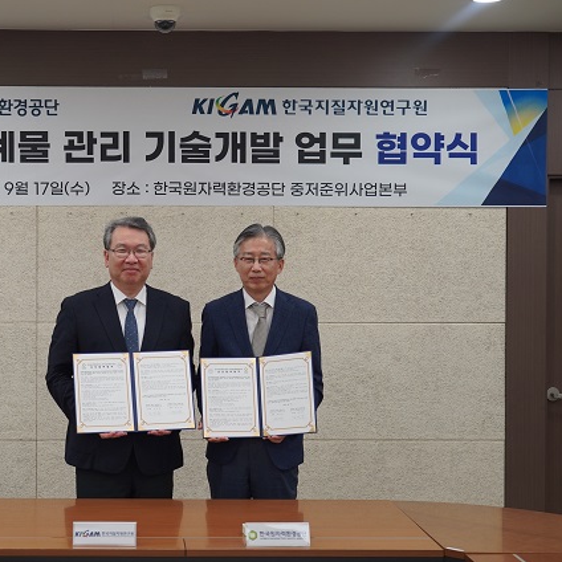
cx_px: 152
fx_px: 1084
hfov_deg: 28.7
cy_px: 281
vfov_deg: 29.1
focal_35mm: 59
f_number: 4
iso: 640
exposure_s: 1/160
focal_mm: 46
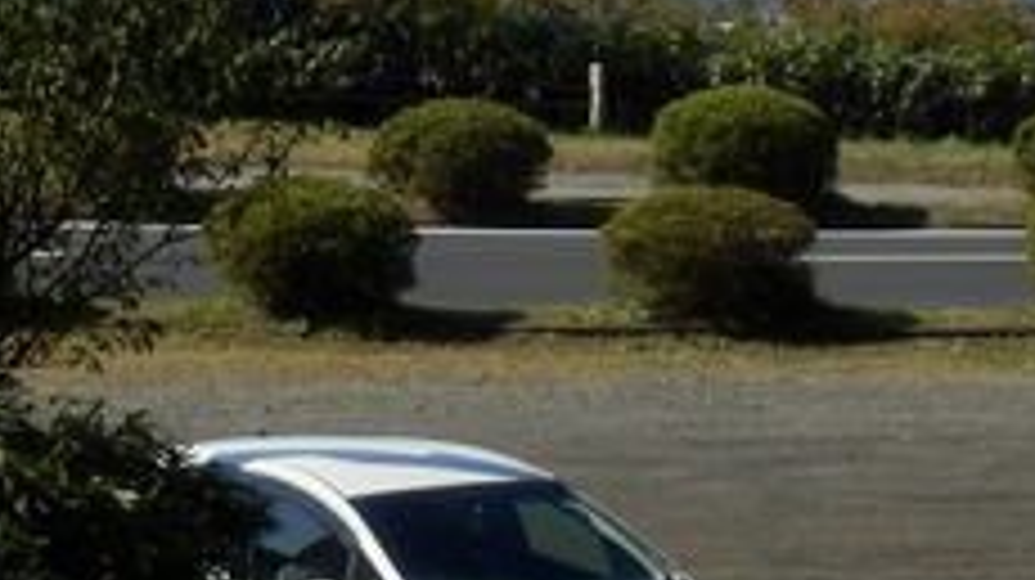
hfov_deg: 7.5
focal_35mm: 288
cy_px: -189
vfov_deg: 4.2
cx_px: 626
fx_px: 7898
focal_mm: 13.5
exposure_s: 1/100
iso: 80
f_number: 12.5
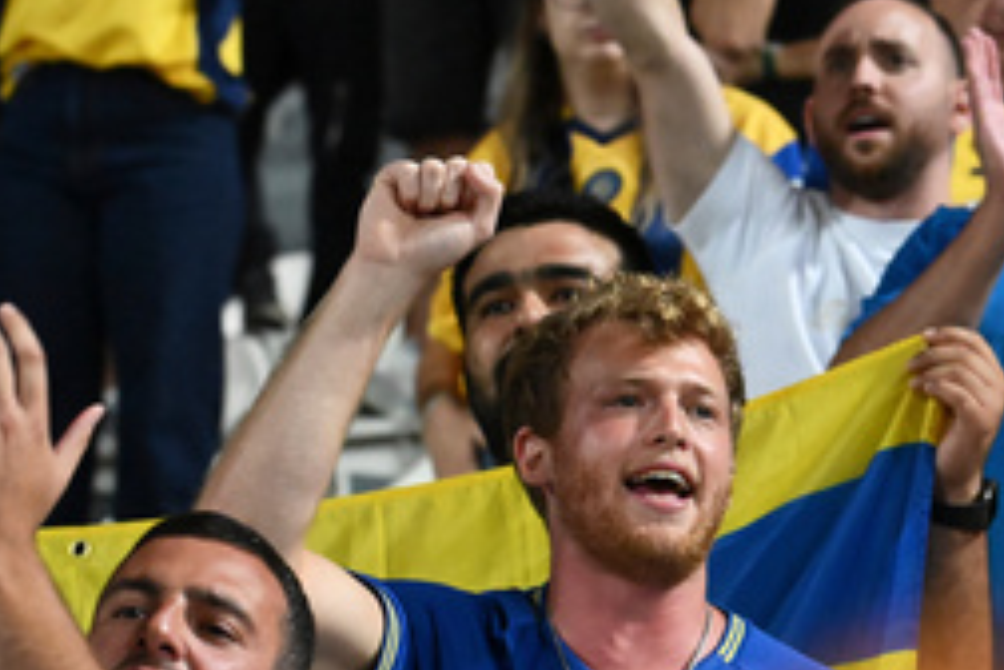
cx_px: 570
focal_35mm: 305
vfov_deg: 4.5
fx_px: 8505
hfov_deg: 6.8
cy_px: 433
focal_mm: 150
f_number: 6.3
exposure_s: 1/400
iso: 12800
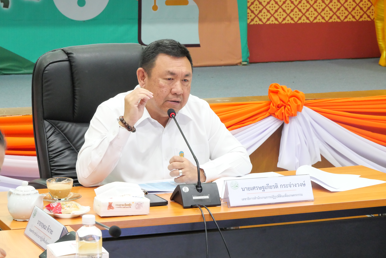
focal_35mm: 124
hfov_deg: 16.5
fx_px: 1330
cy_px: 129
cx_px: 193
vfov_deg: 11.1
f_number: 8
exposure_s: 1/30
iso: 3200
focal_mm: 60
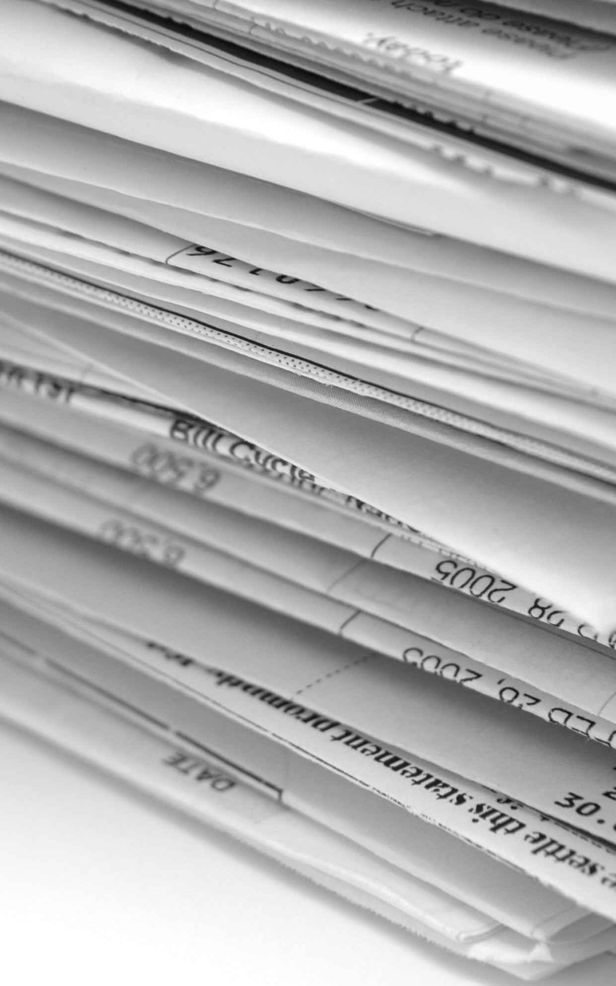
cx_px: 393
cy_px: 493
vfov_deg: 12.9
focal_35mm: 162
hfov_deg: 8.1
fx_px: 4351
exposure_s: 1/60
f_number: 6.3
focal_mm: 70
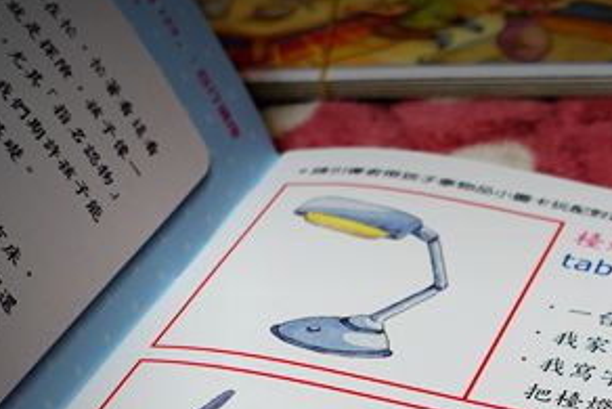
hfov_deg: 18.4
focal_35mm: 109
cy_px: 397
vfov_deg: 12.4
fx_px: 1854
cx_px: 568
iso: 250
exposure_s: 1/50
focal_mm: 18.1
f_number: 2.8
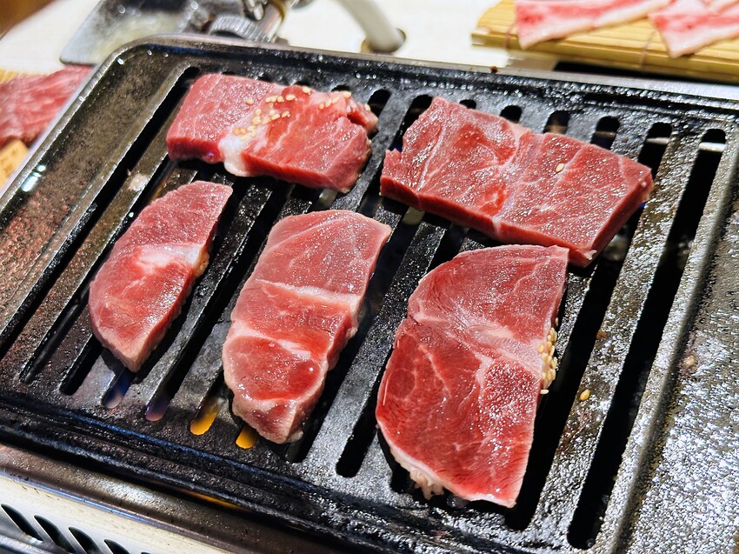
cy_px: 277
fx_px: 1024
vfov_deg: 30.3
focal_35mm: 48
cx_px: 370
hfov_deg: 39.7
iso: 250
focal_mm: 6.86
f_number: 1.78
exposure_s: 1/60
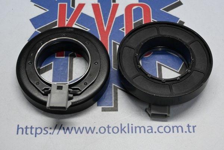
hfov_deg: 28.6
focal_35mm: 70
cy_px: 75
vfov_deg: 19.3
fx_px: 439
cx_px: 112
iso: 1400
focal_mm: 47
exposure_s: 1/125
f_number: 6
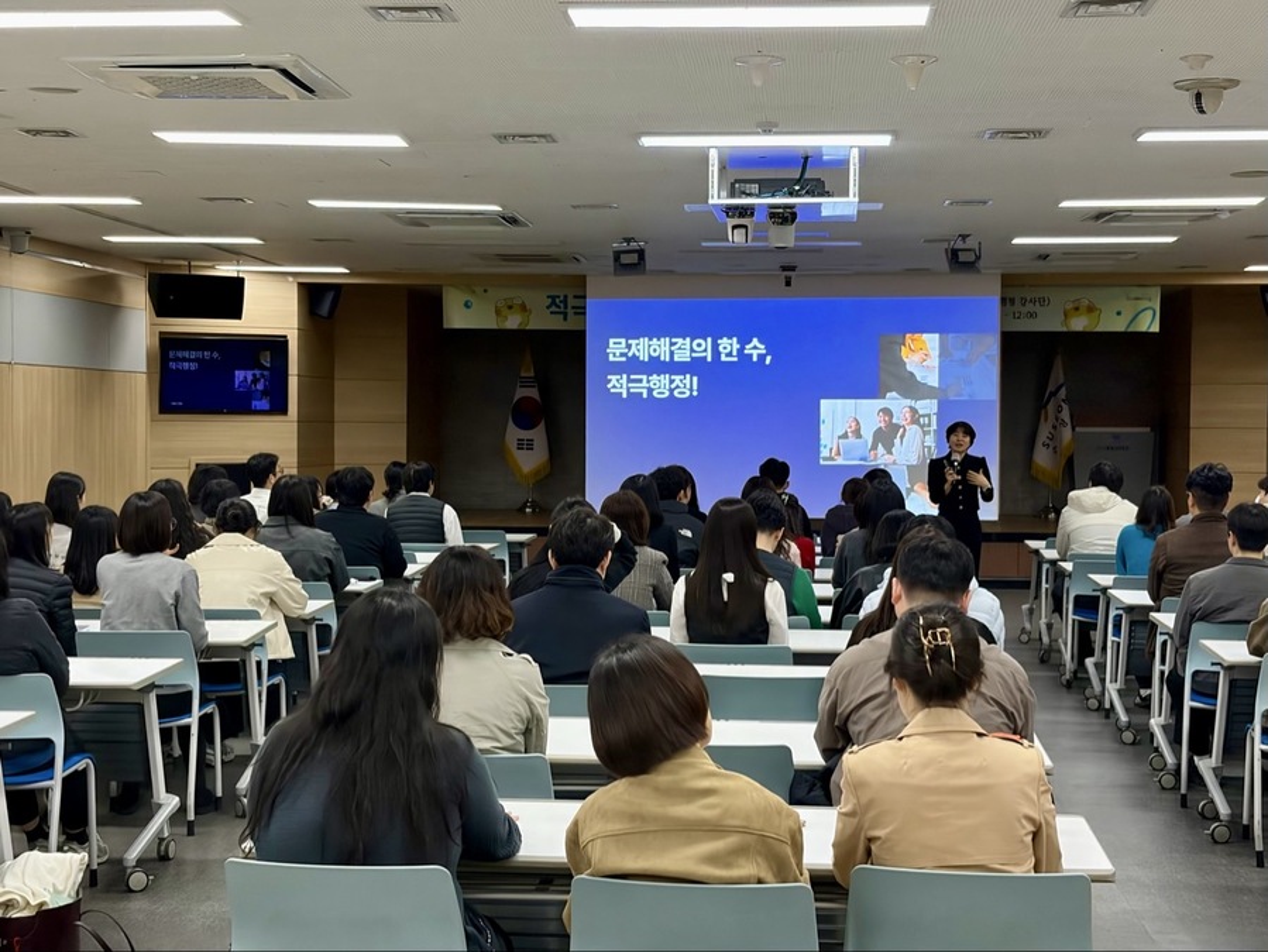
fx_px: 1906
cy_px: 476
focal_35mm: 52
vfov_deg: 28.1
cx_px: 634
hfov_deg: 36.8
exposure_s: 1/120
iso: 125
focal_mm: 5.96
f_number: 1.6
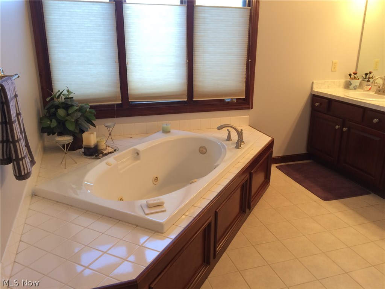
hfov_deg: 61.7
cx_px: 192
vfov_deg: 48.2
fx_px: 323
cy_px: 144
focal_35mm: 29
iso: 40
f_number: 2.2
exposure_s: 1/30
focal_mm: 4.15
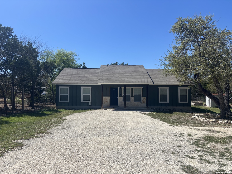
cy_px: 87
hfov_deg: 67.3
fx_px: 174
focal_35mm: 26
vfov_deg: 53.1
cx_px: 116
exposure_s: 1/4255
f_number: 1.6
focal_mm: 5.96
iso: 50
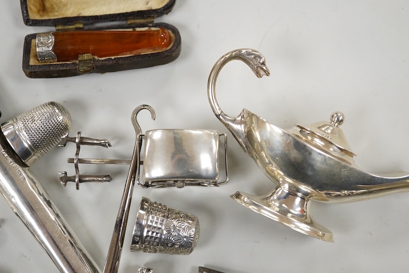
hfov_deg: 35.0
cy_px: 104
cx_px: 236
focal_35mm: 57
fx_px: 648
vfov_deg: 23.7
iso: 2500
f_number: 3.5
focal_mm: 30
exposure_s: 1/640
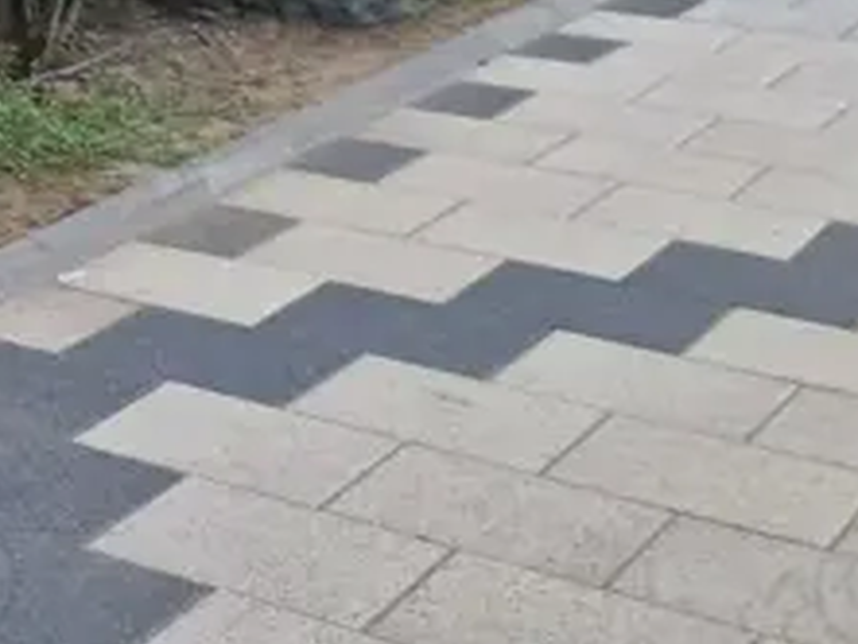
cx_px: -858
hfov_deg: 15.2
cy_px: -89
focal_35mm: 104
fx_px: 2579
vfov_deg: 13.9
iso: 50
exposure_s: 1/337
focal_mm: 6.4
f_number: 1.8
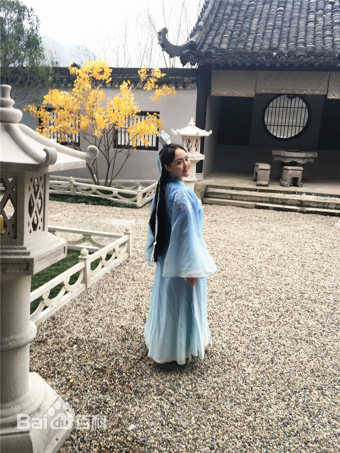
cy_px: 226
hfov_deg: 48.2
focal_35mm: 29
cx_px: 170
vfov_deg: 61.7
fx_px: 380
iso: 25
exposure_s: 1/50
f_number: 2.2
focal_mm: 4.15
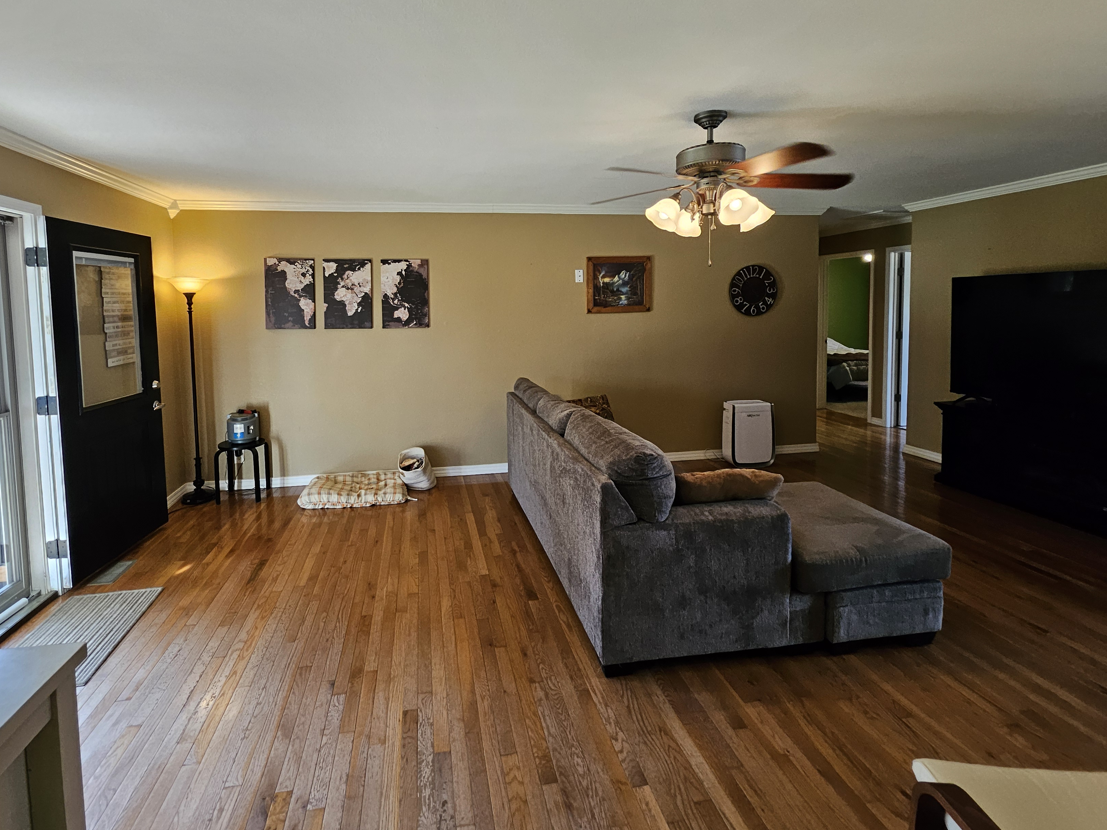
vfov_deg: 77.3
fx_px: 512
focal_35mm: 16
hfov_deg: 94.2
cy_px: 337
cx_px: 503
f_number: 2.2
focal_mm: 1.74
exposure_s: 1/60
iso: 125
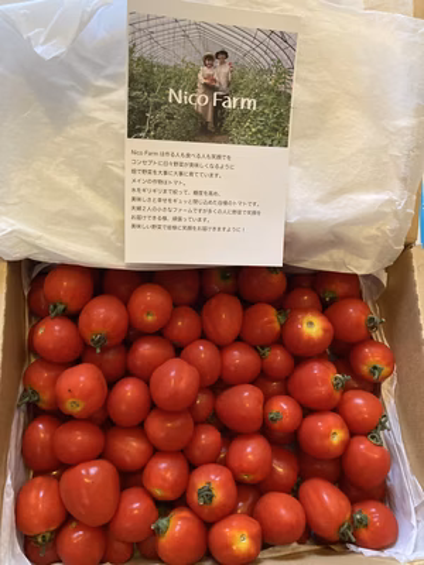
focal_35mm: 28
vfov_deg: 63.4
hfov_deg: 49.7
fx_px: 457
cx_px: 212
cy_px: 282
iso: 400
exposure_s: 1/33
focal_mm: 3.99
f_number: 1.8
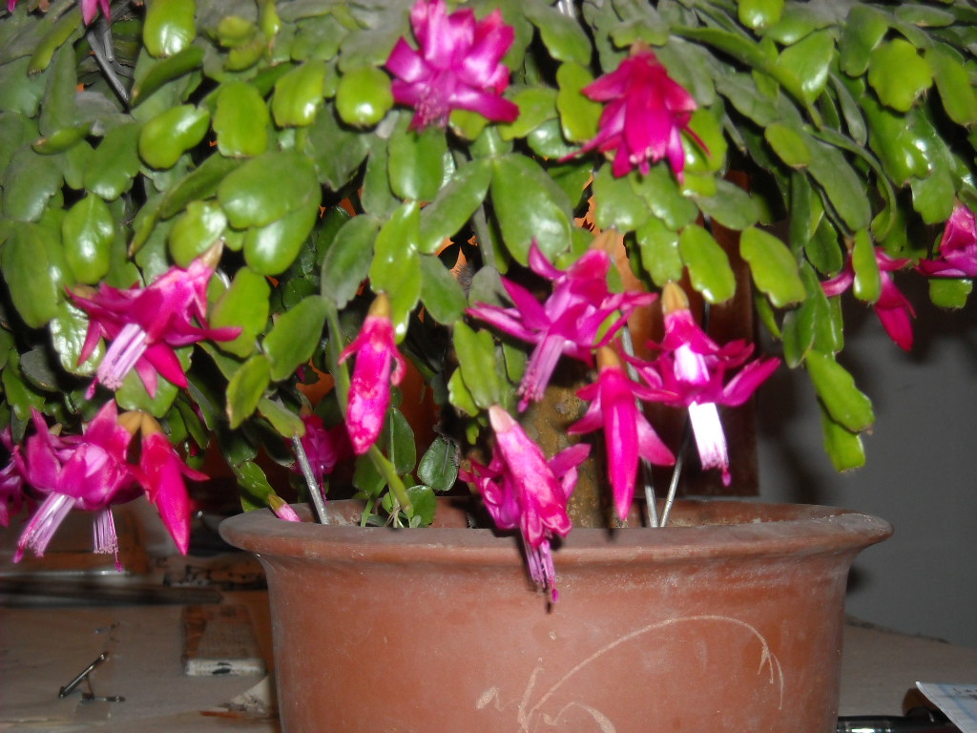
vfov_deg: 19.4
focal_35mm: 76
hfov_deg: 25.7
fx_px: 2145
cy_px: 366
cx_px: 488
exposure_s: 1/125
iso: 200
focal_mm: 12.3
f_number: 3.9
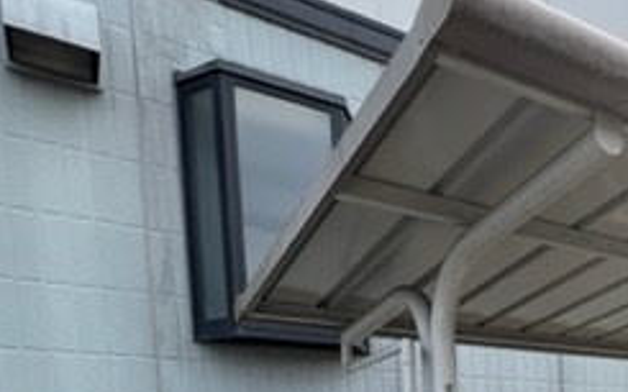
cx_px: 607
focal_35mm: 36
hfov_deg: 46.5
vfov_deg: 28.8
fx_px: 616
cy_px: 510
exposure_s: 1/401
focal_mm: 1.57
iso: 32
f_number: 1.8
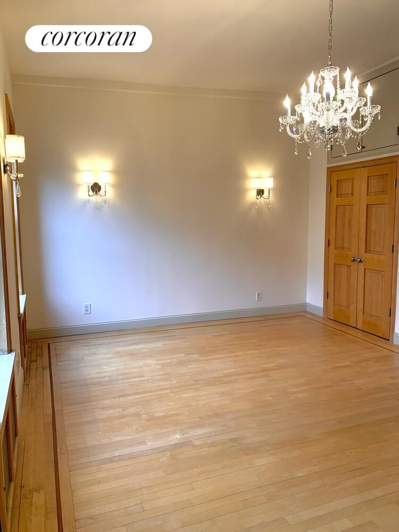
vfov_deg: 67.3
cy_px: 266
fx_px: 400
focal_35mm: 26
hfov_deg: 53.1
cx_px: 200
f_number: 1.8
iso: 50
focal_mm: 4.25
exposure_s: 1/60
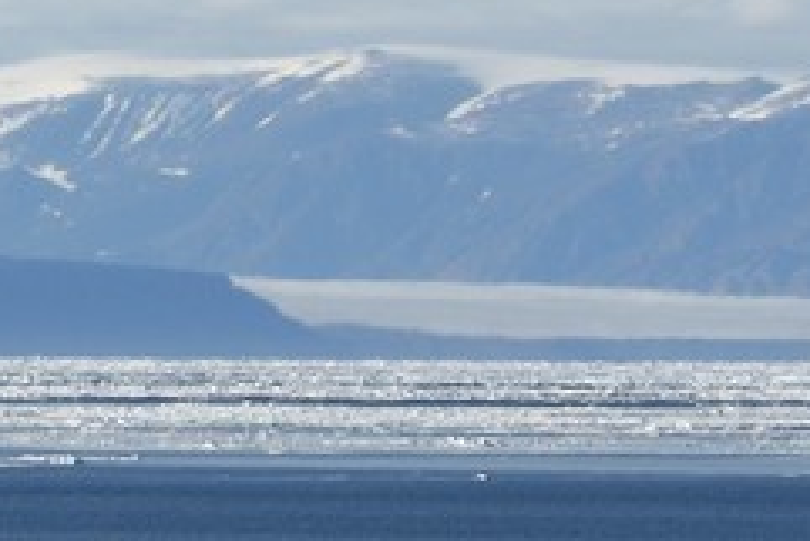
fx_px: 22378
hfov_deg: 2.1
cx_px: -1600
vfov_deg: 1.4
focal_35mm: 994
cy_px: 904
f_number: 14
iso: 200
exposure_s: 1/250
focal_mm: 150
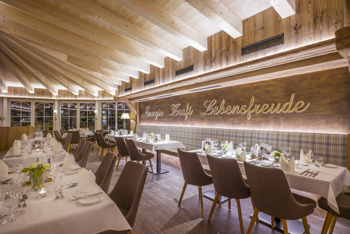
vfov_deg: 67.4
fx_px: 175
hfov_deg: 90.0
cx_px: 175
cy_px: 117
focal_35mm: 18
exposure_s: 2.5
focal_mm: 18
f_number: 5.6
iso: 50
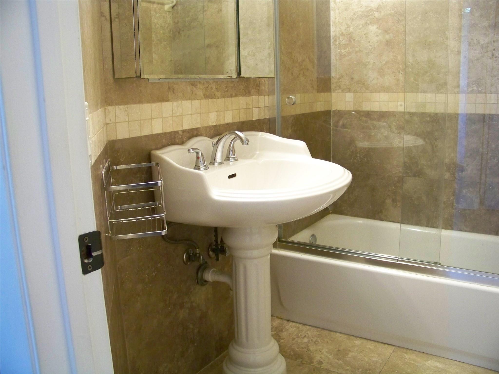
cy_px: 187
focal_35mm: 33
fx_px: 476
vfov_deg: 42.9
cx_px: 250
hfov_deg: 55.4
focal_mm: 5.85
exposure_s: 1/30
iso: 320
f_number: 2.8
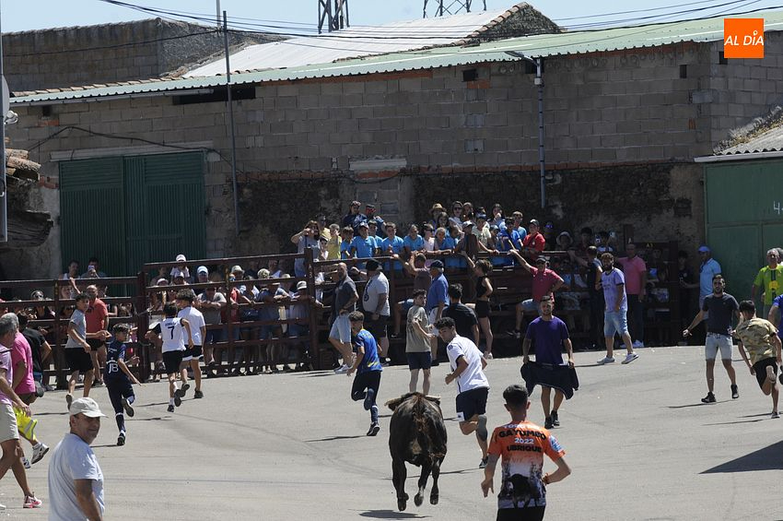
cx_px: 392
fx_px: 6519
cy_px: 260
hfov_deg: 6.9
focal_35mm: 300
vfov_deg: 4.6
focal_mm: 200
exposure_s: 1/320
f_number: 9
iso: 250
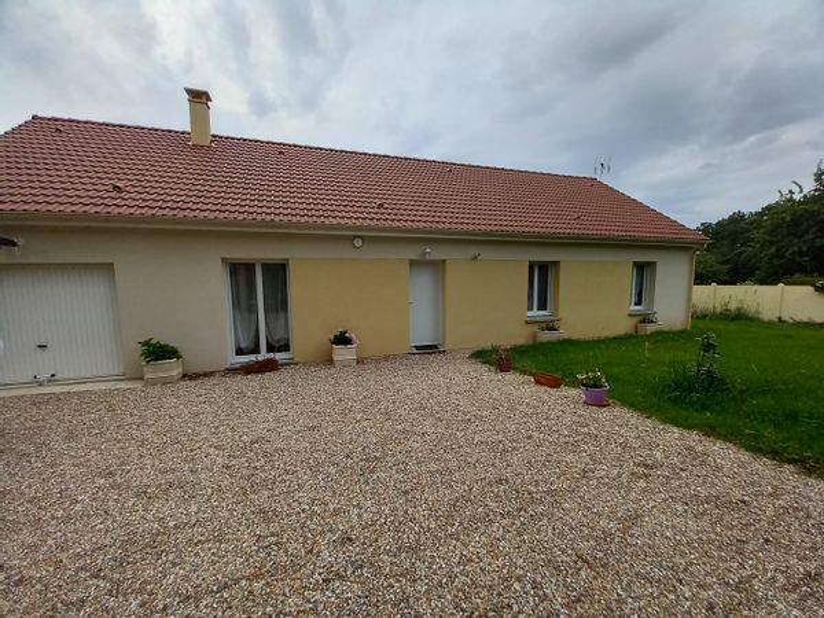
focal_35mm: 13
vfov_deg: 89.9
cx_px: 412
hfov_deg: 106.2
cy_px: 309
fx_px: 309
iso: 40
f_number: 2.2
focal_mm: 1.13
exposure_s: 1/473
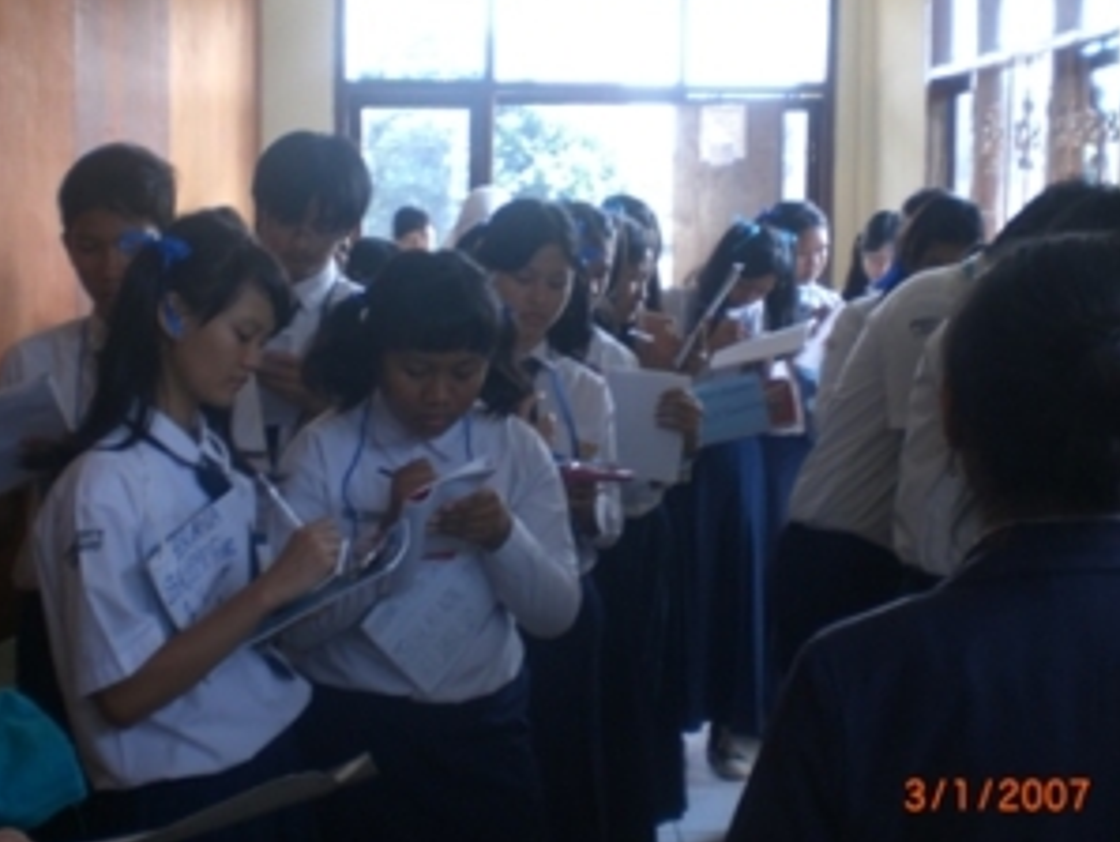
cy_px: 346
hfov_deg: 37.3
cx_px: 428
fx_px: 1651
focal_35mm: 51
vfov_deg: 28.5
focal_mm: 6.3
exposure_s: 1/80
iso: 100
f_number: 3.1
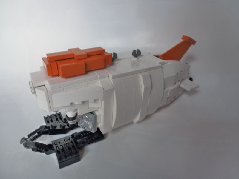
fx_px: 166
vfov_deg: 56.8
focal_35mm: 24
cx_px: 120
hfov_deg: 71.6
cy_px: 90
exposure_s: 1/6
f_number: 3.3
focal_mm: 4.3
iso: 400
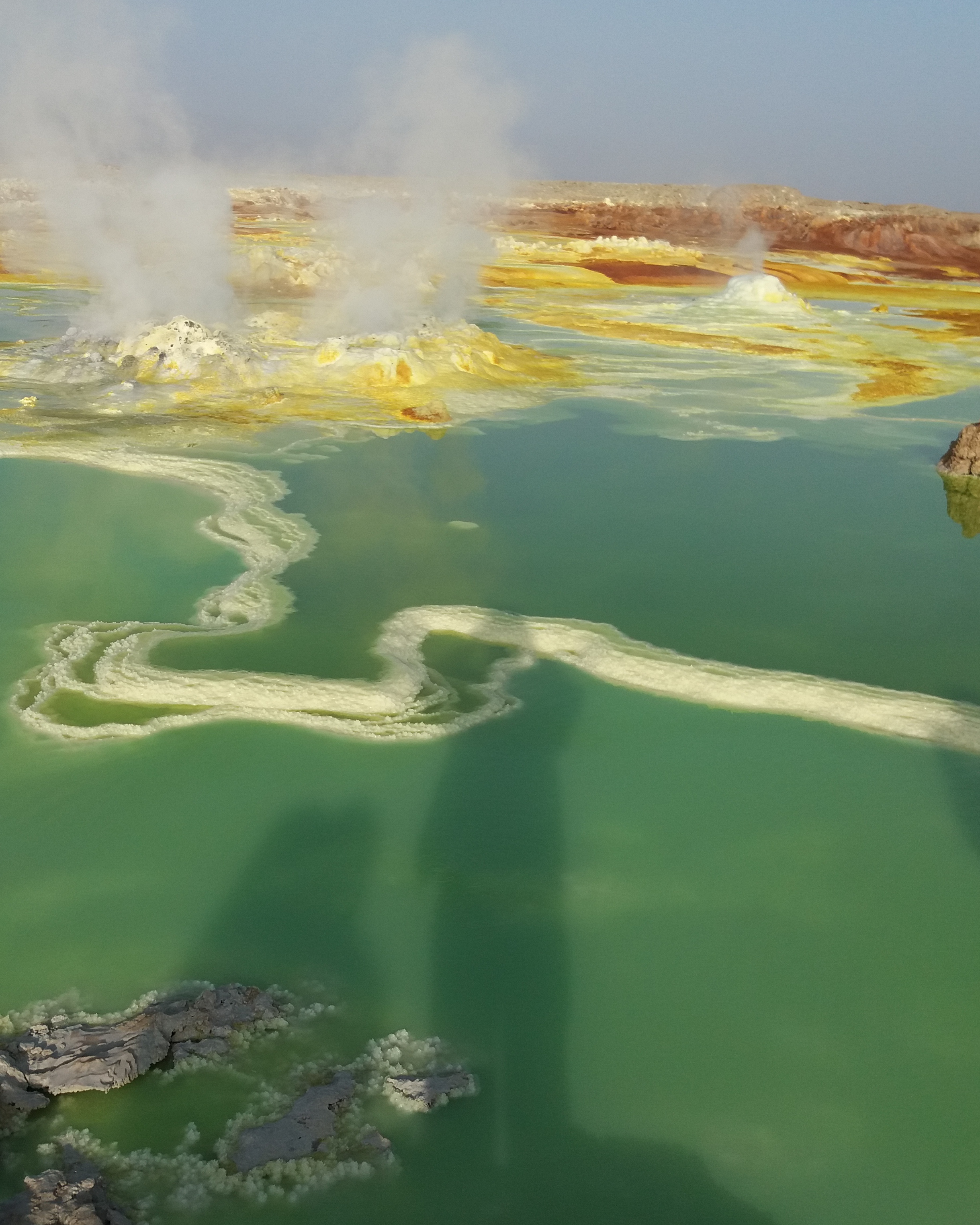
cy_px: 614
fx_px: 1342
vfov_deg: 49.1
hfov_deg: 40.0
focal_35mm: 37
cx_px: 397
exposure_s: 1/2036
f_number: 1.9
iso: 64
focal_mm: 3.7
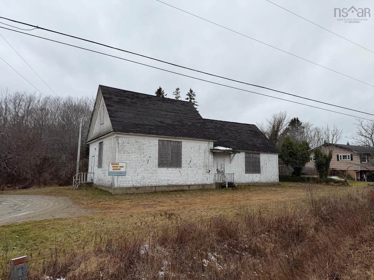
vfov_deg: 56.8
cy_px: 140
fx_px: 259
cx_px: 187
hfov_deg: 71.6
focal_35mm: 24
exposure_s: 1/2445
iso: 80
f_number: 1.78
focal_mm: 6.76
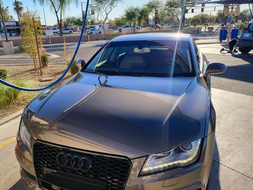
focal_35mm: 29
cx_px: 110
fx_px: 212
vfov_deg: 48.2
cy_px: 98
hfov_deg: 61.4
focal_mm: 5
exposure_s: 1/1300
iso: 40
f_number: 1.8
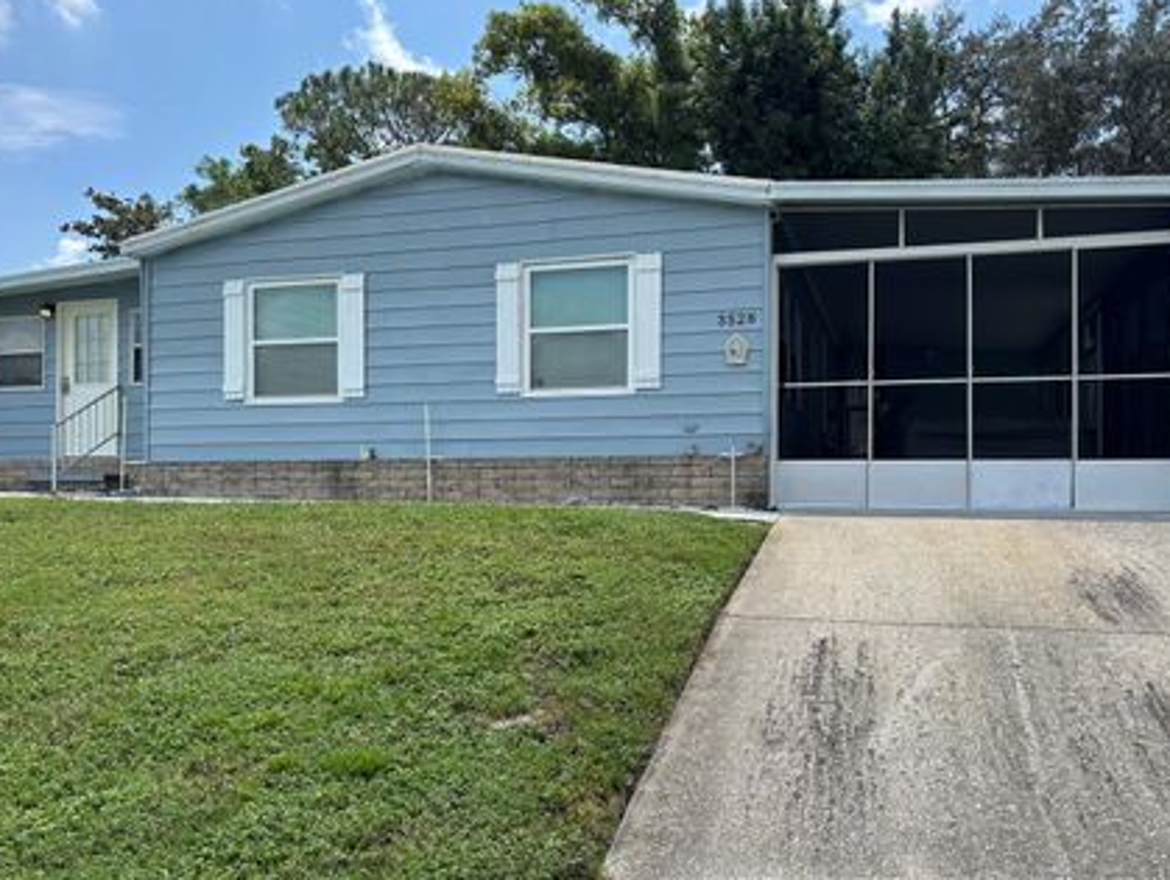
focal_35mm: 31
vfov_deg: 45.5
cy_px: 465
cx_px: 567
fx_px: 1049
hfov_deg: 58.3
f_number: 1.6
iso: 50
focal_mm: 5.96
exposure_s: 1/2857
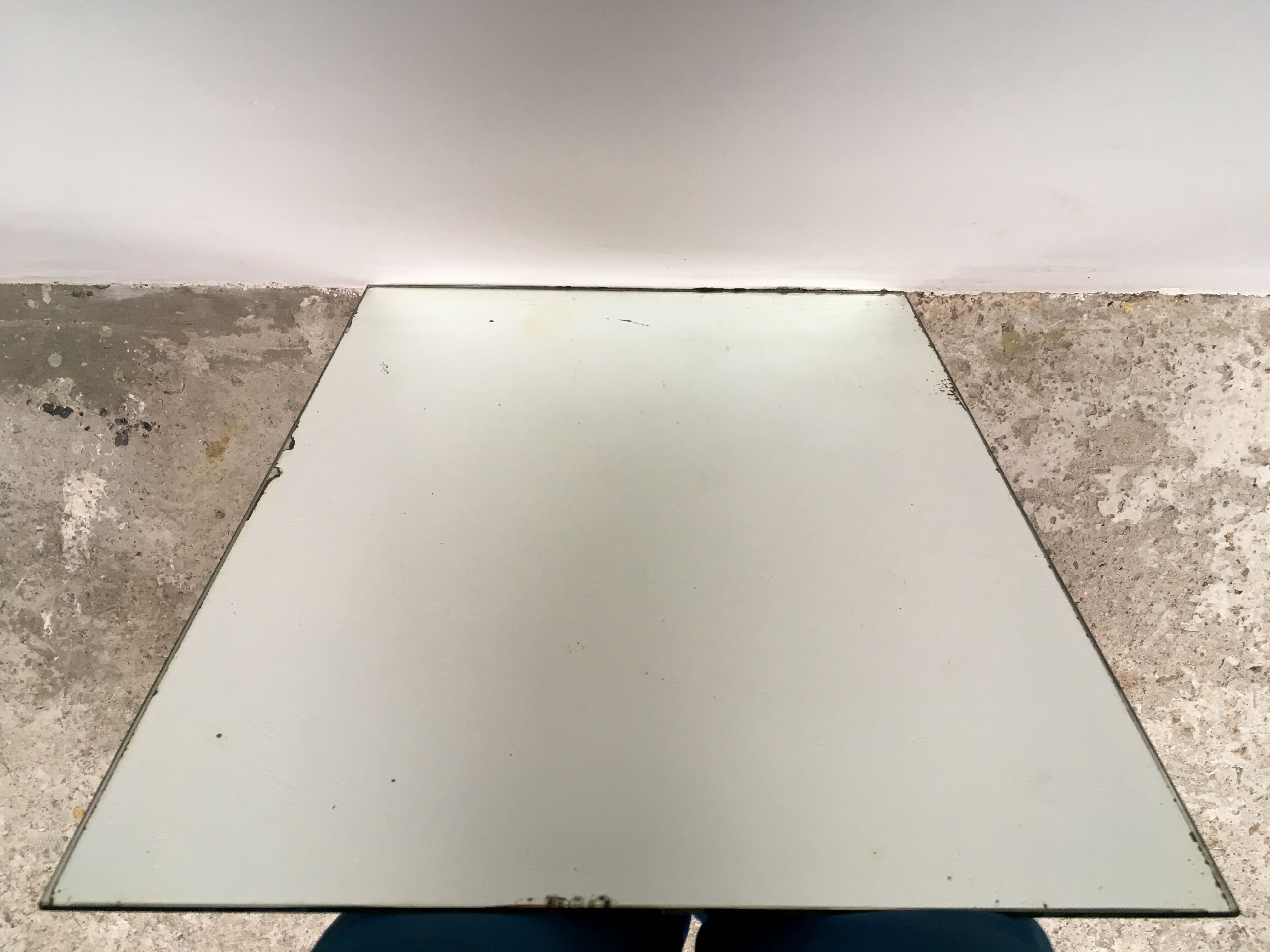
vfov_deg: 48.2
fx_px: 1064
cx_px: 635
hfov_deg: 61.7
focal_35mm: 29
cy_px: 476
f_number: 2.2
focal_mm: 4.15
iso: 32
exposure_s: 1/33
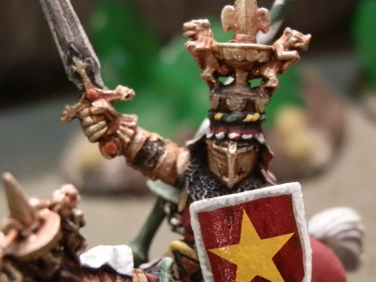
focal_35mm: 81
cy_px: 176
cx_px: 208
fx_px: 880
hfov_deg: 24.1
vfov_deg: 18.2
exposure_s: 1/40
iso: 400
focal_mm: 10.99
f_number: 3.7
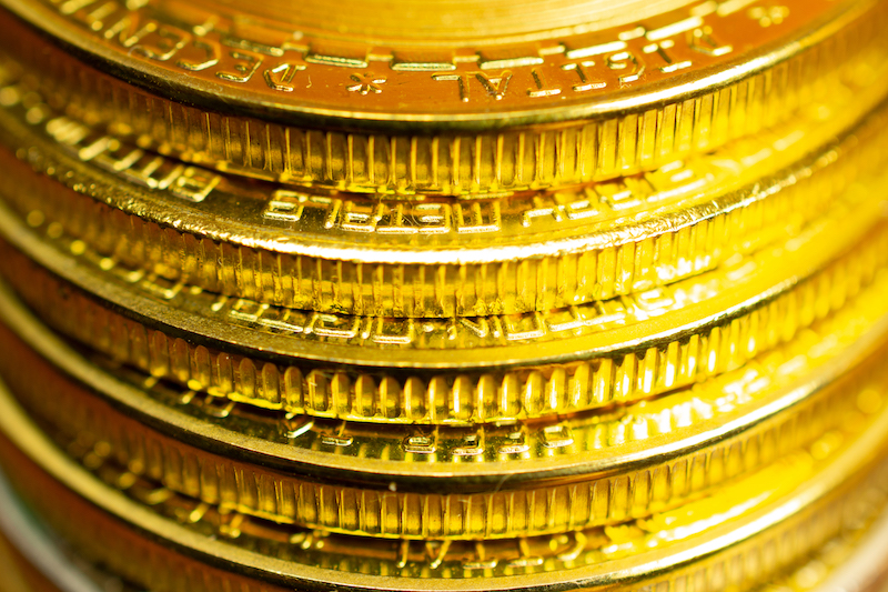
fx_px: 1480
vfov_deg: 22.6
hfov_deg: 33.4
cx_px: 444
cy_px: 296
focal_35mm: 60
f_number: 6.3
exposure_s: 1/6
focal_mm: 40
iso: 100
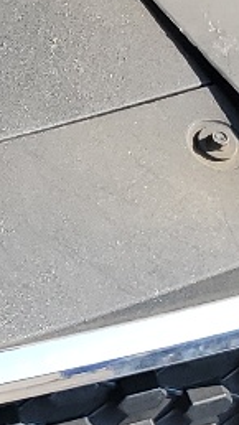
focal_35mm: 176
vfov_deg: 11.1
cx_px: -582
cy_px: -417
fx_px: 1984
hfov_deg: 6.1
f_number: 1.5
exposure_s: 1/909
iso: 50
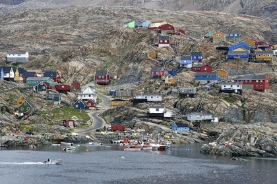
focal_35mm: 165
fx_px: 1269
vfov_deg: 8.3
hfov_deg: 12.5
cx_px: 138
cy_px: 92
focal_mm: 165
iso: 400
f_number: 6.3
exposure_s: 1/400
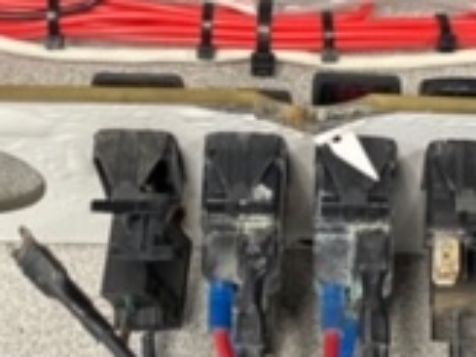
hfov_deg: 19.2
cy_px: -20
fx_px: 1402
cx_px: 301
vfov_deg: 14.2
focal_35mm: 102
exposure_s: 1/60
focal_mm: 4.25
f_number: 1.8
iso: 250
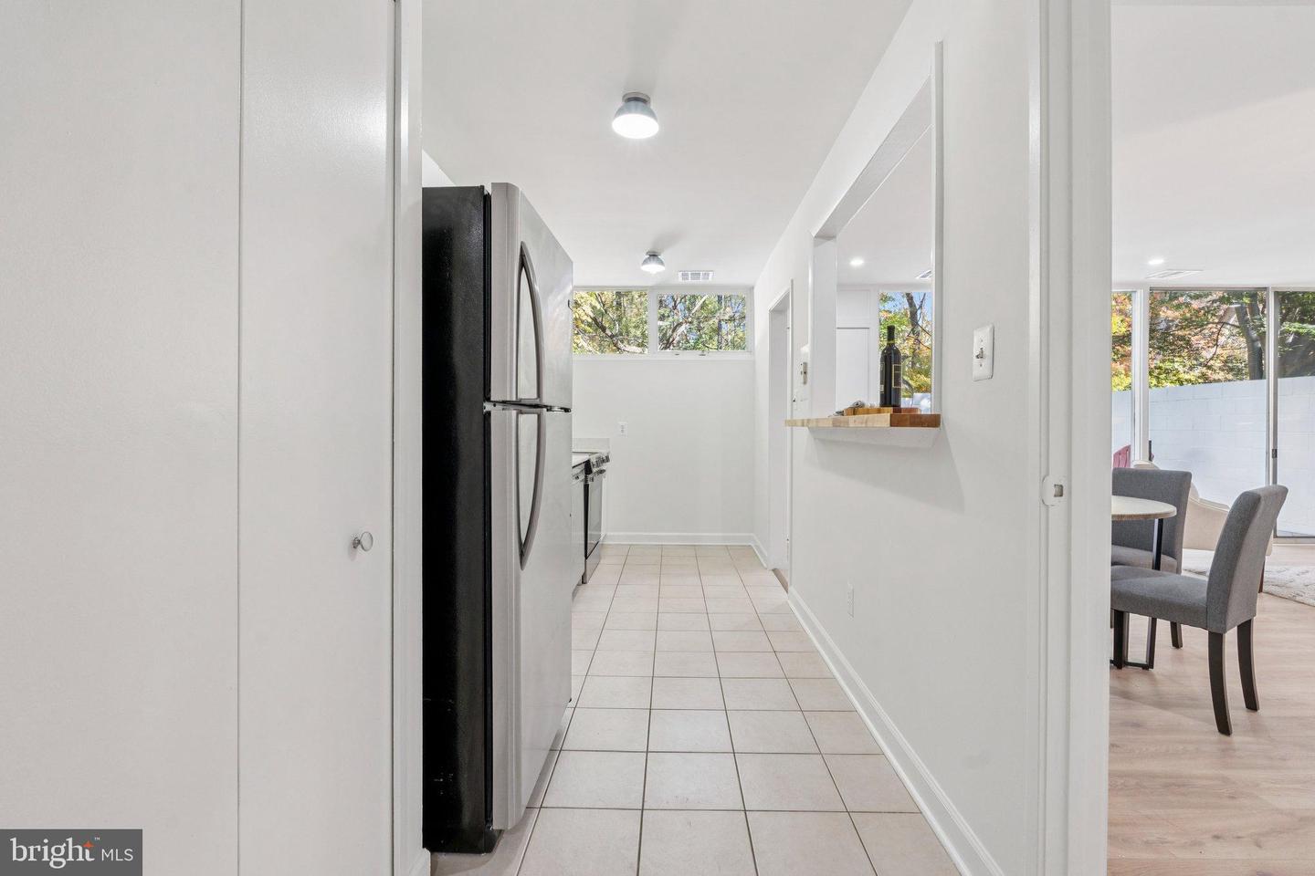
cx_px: 658
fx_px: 584
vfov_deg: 73.7
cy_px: 438
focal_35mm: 16
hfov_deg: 96.7
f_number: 8
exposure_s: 1/15
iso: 400
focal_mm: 16
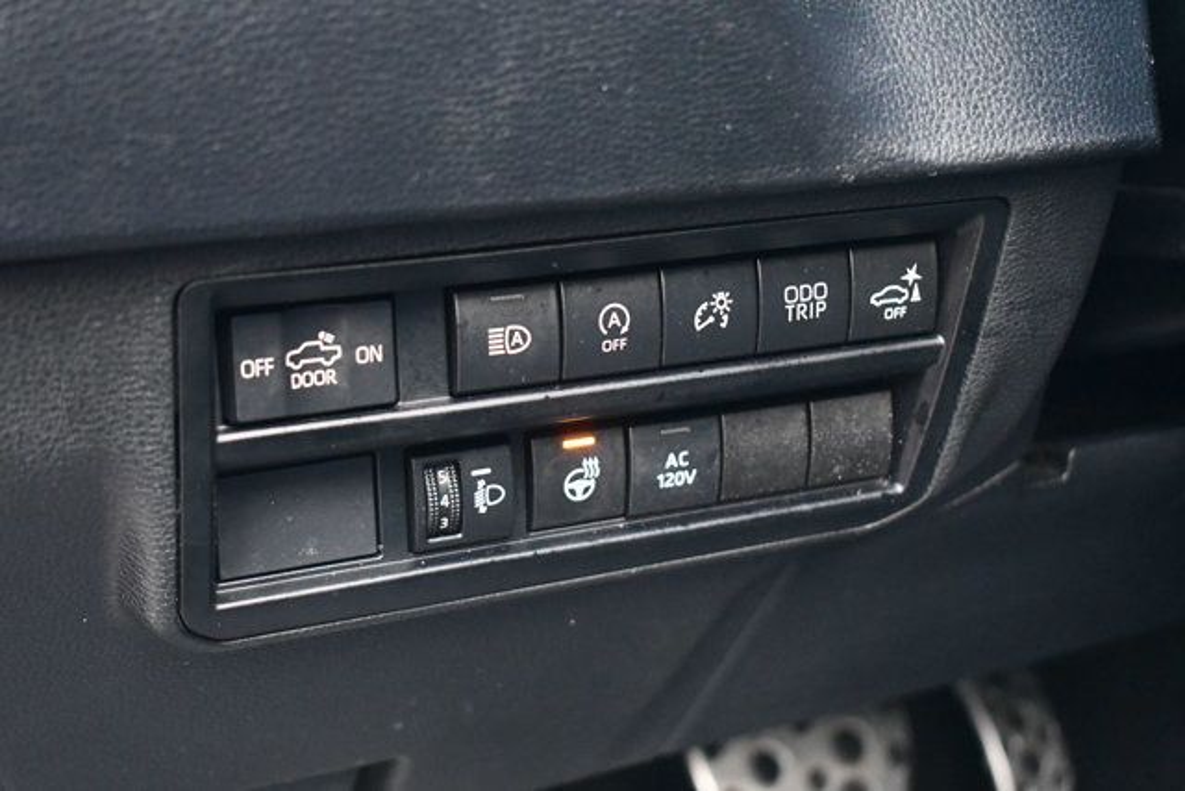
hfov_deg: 35.0
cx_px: 592
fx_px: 1877
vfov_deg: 23.8
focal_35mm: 57
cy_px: 396
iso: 8000
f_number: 4.8
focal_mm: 38
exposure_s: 1/60
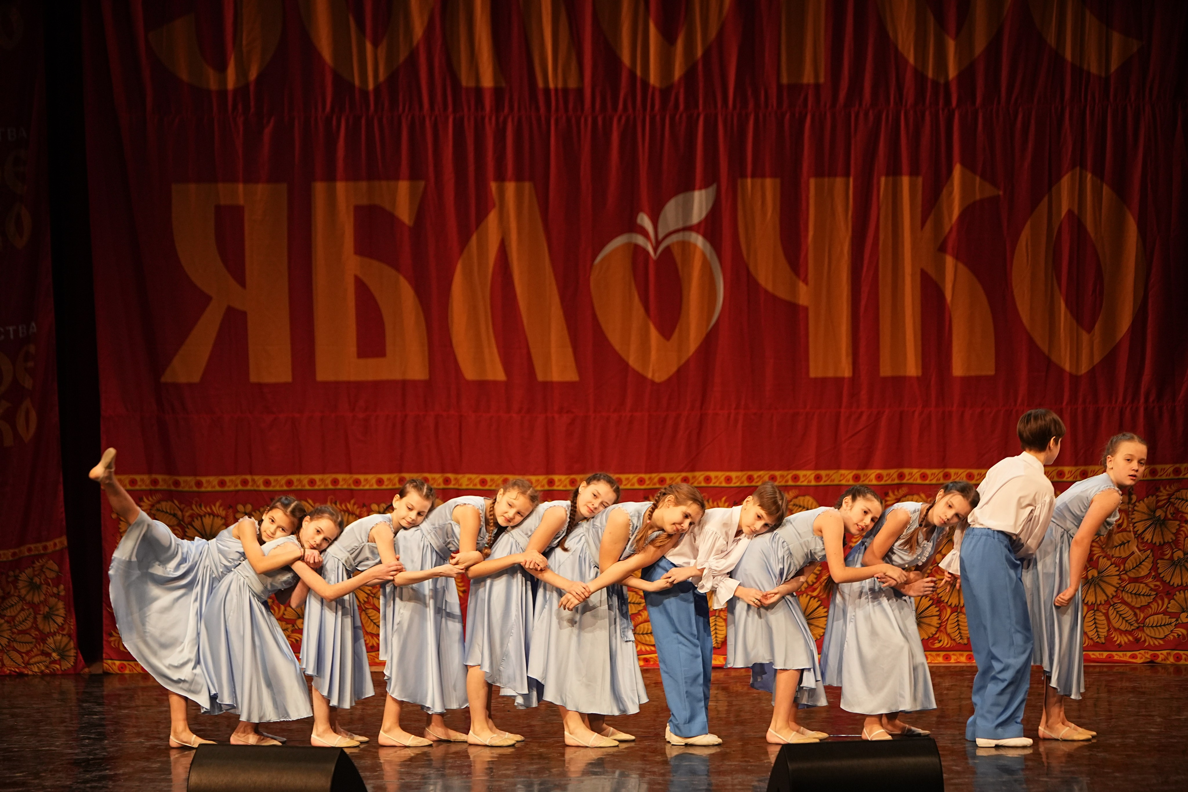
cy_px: 396
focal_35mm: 140
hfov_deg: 14.7
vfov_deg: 9.8
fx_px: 4620
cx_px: 594
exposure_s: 1/400
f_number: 2.8
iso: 1600
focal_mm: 140
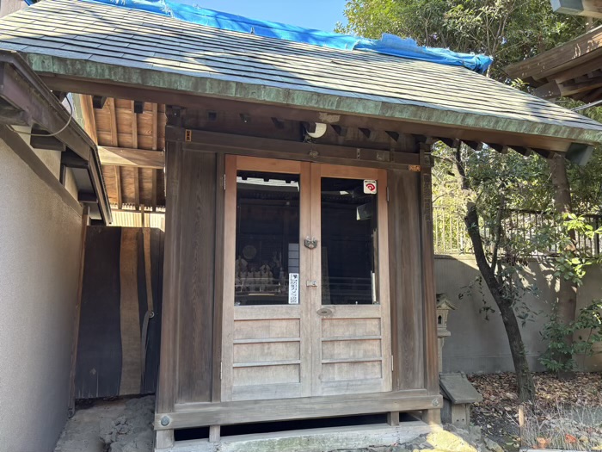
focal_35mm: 26
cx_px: 301
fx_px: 452
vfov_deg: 53.1
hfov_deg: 67.3
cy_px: 226
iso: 80
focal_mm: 5.96
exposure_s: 1/121
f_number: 1.6
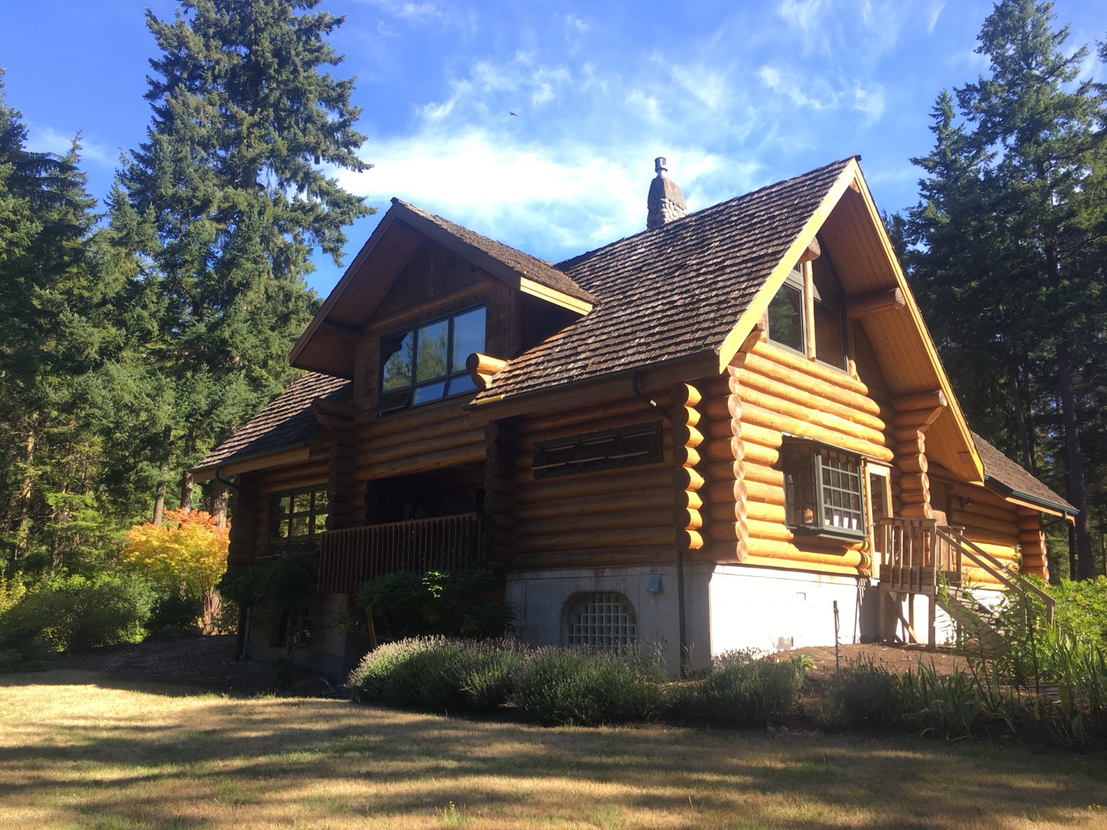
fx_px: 927
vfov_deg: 48.2
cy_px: 415
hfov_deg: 61.7
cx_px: 554
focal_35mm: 29
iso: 25
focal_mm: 4.15
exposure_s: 1/346
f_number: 2.2
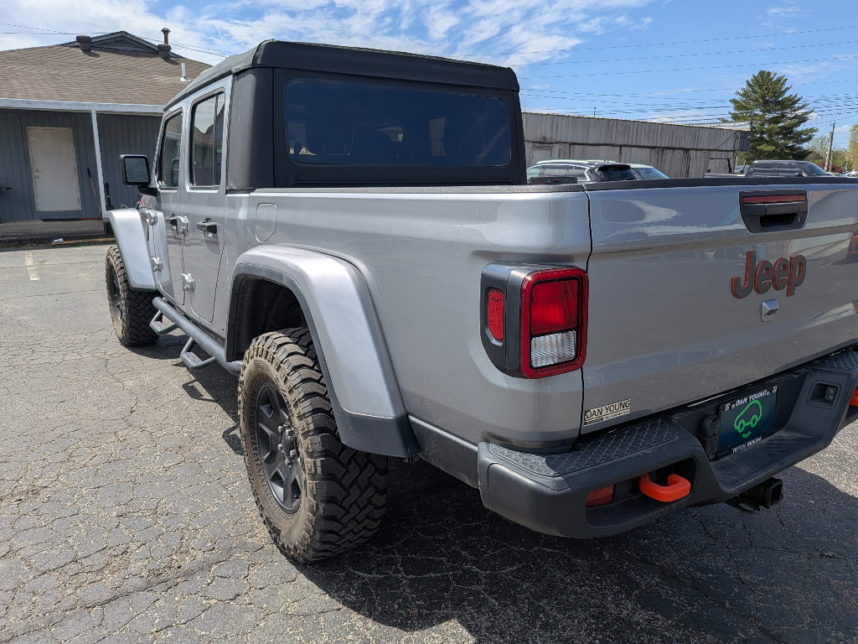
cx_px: 429
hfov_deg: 71.6
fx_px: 595
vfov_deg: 56.8
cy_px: 322
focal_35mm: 24
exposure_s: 1/3311
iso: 42
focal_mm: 4.53
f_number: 1.7
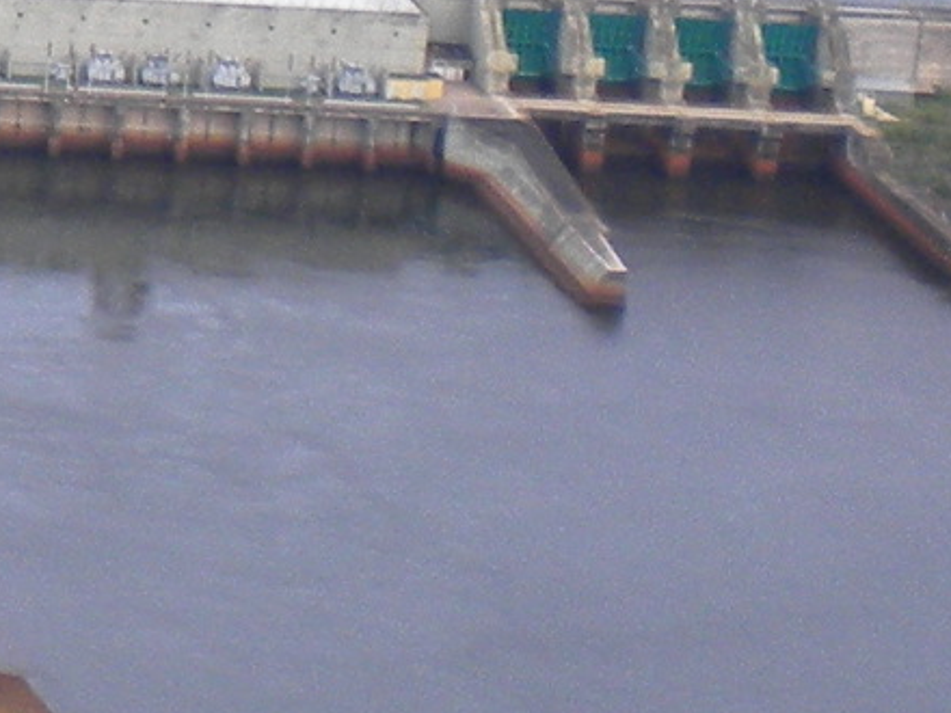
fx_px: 5659
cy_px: 173
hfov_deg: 9.0
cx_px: -942
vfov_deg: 7.2
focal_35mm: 206
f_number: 4.6
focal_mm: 6.3
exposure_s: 1/548
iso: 80
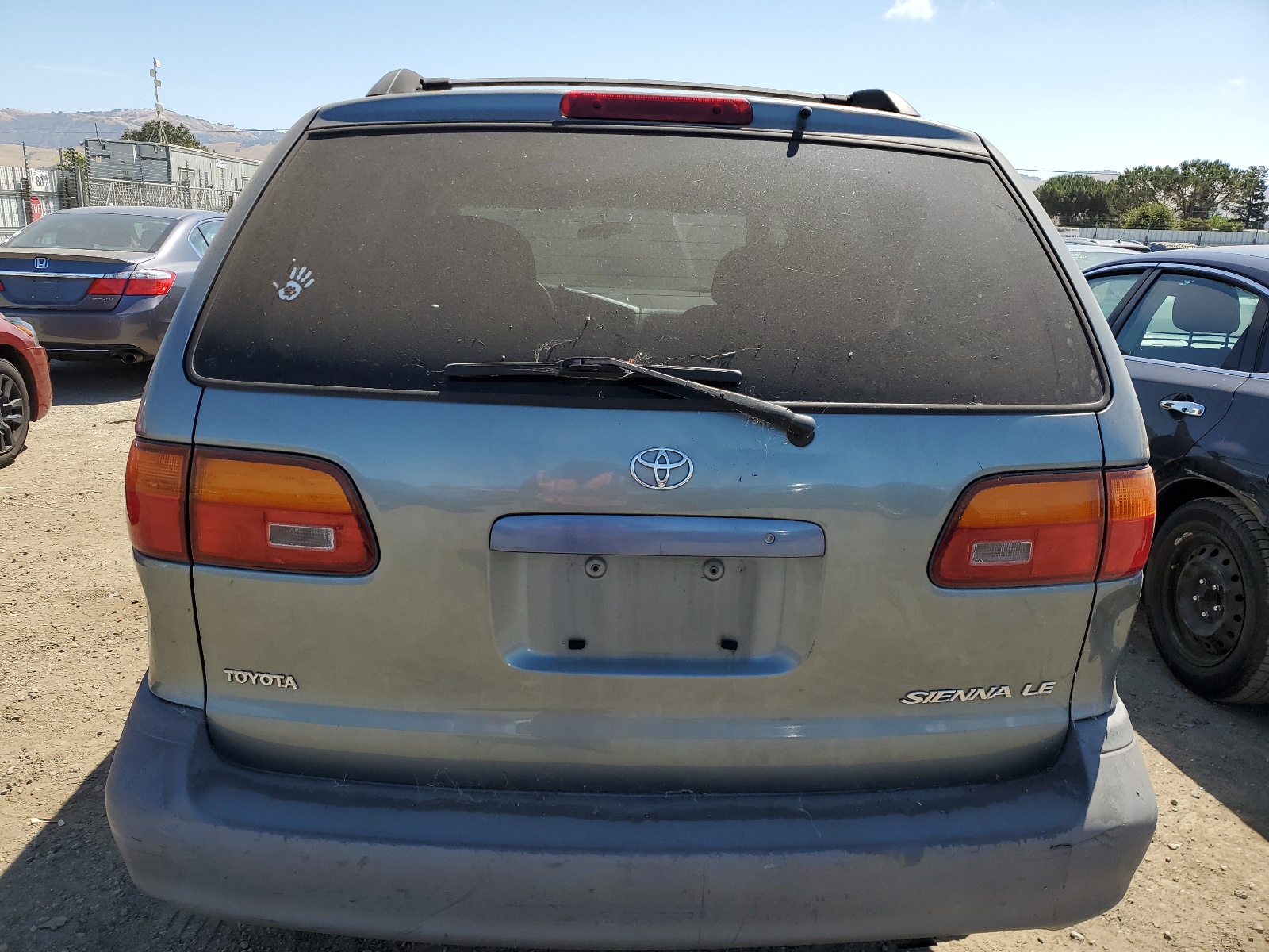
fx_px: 953
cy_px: 476
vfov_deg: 53.1
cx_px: 634
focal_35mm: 26
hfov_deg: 67.3
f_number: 1.5
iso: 50
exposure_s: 1/2500
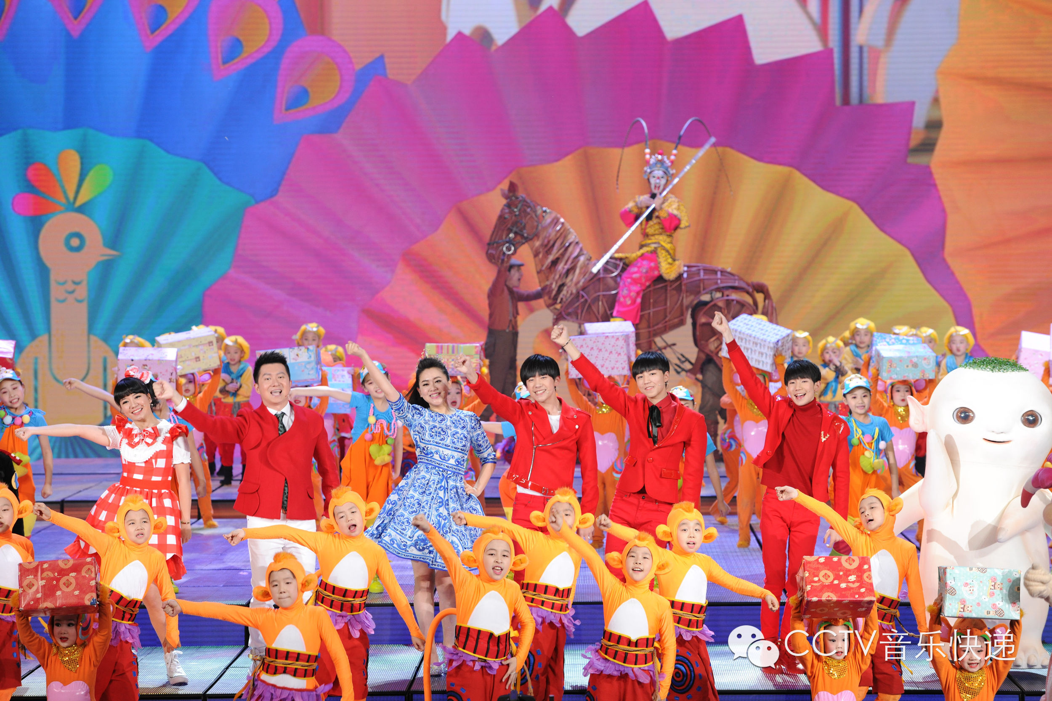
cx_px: 526
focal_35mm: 112
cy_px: 350
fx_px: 3272
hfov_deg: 18.3
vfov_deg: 12.2
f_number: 4.5
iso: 800
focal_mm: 112
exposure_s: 1/320
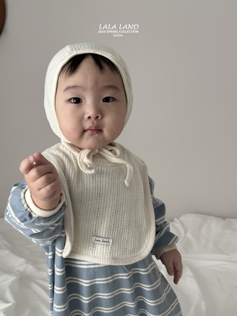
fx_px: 438
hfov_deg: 30.3
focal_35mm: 48
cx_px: 118
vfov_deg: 39.7
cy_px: 158
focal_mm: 6.86
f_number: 1.78
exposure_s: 1/121
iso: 80
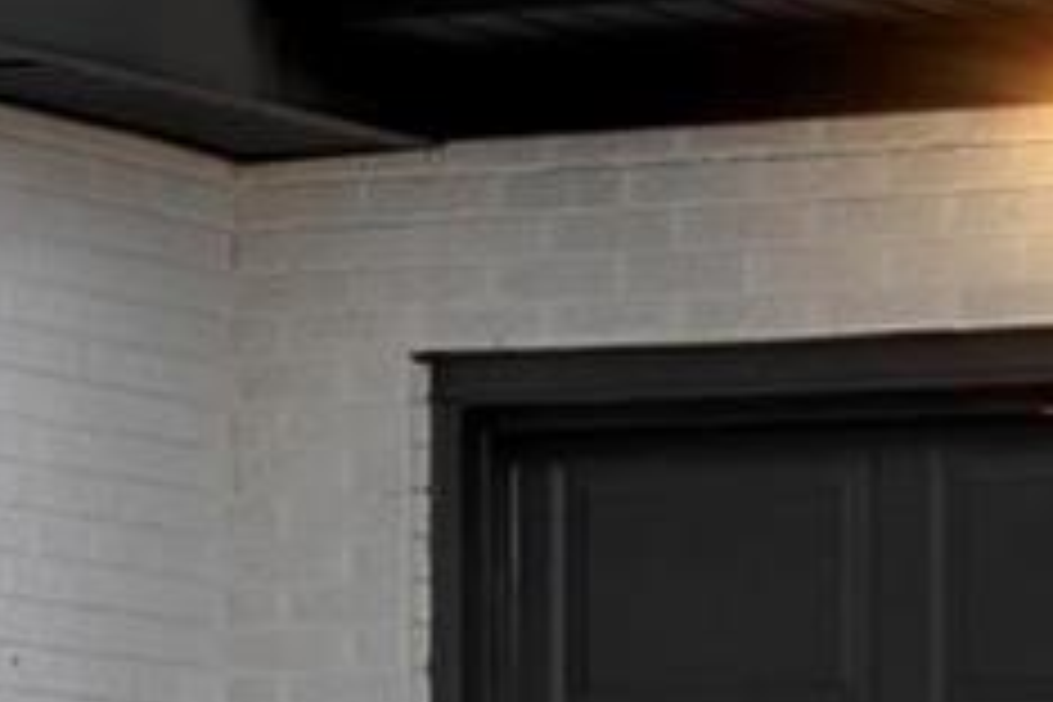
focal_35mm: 315
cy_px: 832
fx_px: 9213
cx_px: -2214
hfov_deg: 6.0
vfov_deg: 4.4
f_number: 8
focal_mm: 31
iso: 160
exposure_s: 1/200
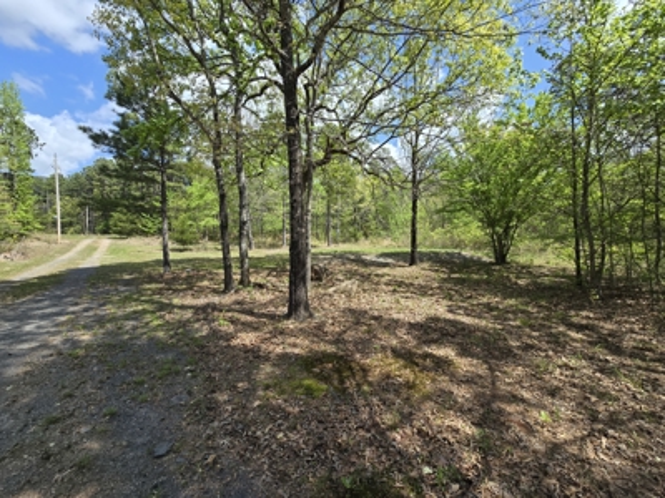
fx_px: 250
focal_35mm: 13
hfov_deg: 106.2
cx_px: 332
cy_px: 249
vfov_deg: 89.9
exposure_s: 1/1157
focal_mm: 2.2
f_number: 2.2
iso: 50
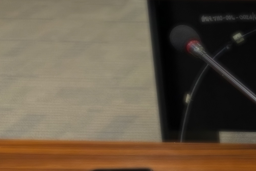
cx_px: 419
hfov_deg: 16.6
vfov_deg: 12.7
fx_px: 768
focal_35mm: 108
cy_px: 79
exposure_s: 1/50
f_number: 1.8
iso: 160
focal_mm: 4.25
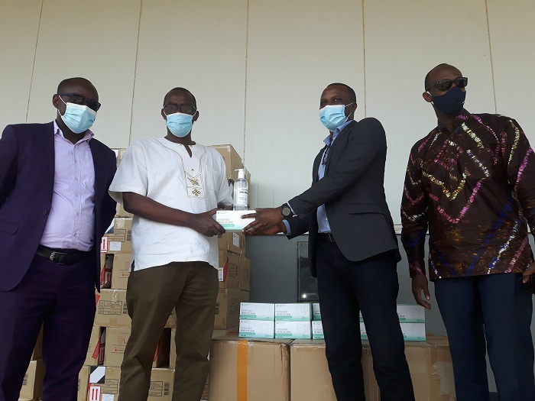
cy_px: 200
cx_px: 268
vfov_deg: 45.4
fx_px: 479
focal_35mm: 31
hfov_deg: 58.4
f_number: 1.9
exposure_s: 1/473
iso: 40
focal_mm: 3.7
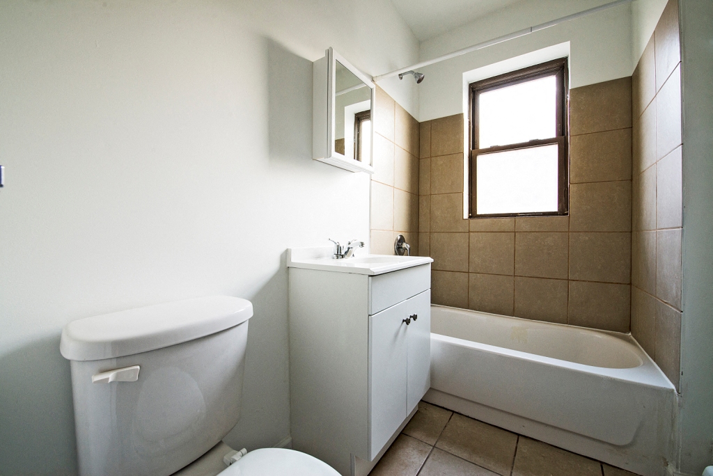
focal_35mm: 15
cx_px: 356
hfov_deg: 100.4
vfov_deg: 77.4
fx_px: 297
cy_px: 238
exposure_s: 1/1.25
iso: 400
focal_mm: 15
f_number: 10
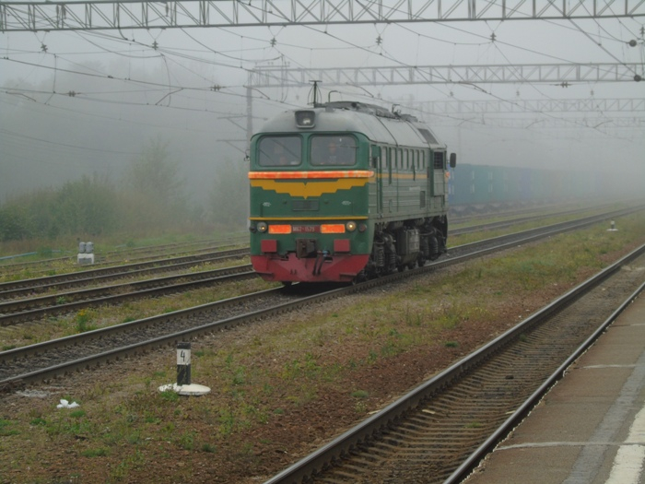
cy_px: 242
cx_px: 322
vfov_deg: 12.0
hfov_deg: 15.9
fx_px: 2310
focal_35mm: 124
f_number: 4.6
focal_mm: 22
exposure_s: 1/200
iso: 80
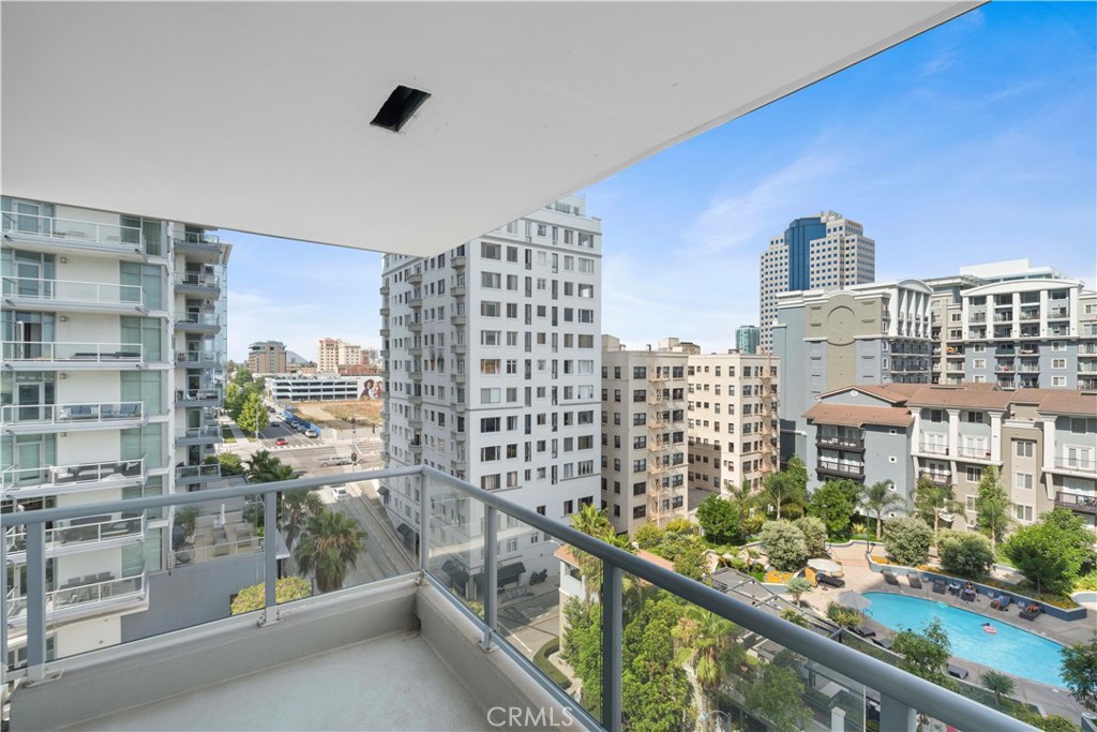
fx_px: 488
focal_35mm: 16
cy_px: 366
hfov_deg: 96.7
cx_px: 548
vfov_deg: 73.8
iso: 800
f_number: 13
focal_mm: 16
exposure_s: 1/100
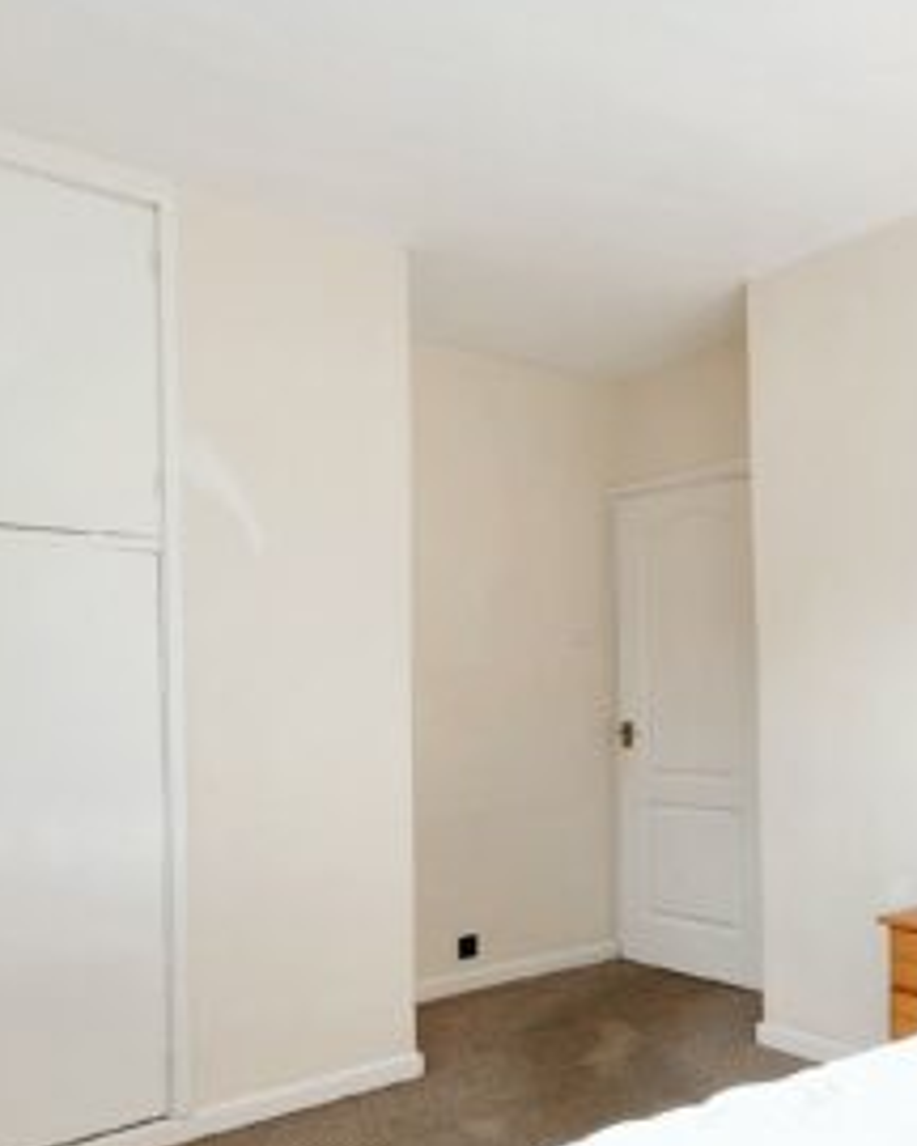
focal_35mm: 30
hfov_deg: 48.3
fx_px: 1018
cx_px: 526
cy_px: 692
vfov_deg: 58.3
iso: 200
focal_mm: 10
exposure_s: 1/200
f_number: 4
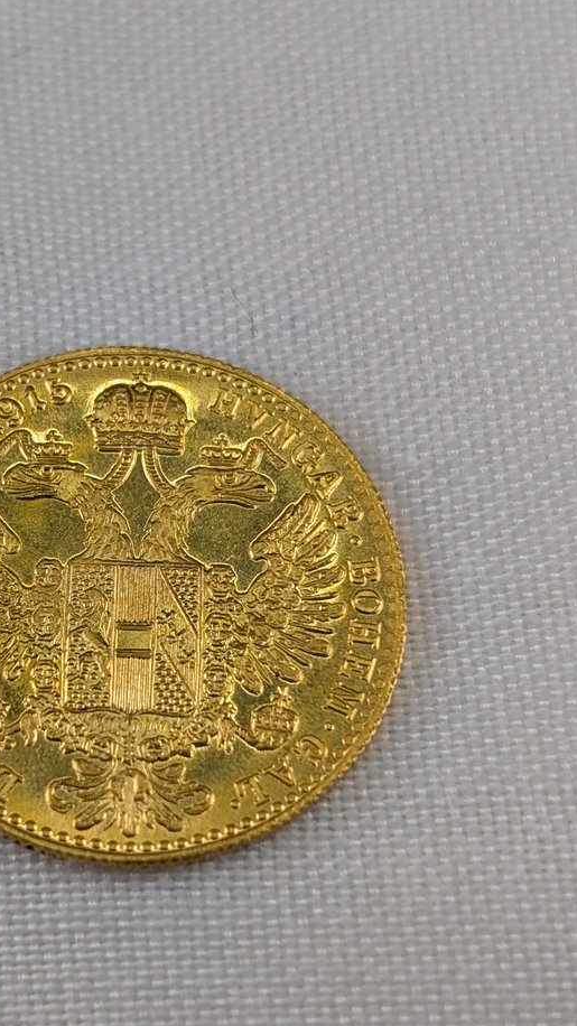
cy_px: 614
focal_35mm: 88
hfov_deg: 13.7
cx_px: 98
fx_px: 2394
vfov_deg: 24.2
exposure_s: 1/824
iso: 22
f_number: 1.68
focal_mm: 6.9
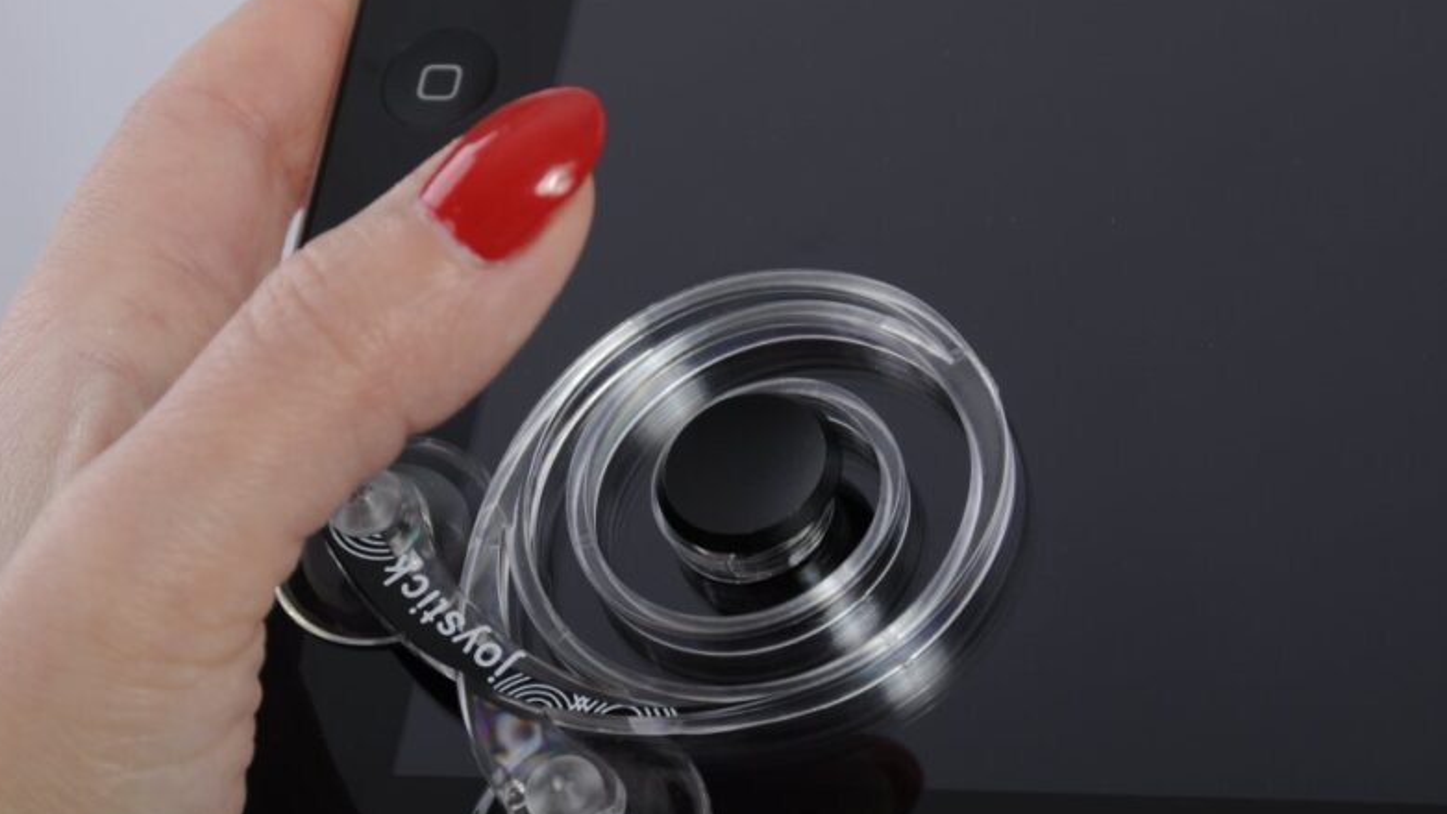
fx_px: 15771
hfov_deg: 5.3
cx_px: 757
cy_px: 490
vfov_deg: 3.0
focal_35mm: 411
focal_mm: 200
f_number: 11
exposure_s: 1/180
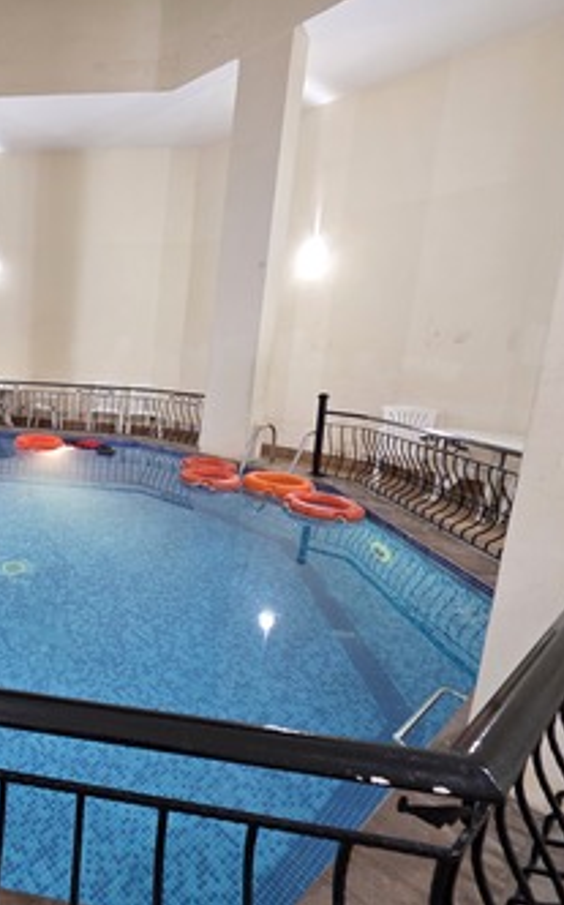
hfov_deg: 53.1
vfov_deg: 88.0
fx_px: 468
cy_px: 440
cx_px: 40
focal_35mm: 19
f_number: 1.9
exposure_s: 1/60
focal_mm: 2.2
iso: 400
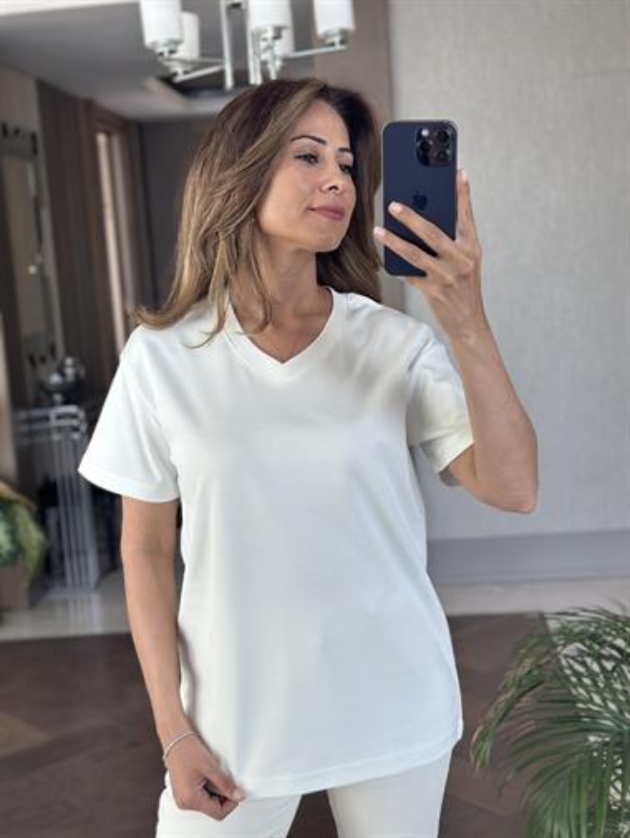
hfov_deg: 30.3
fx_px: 1164
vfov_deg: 39.6
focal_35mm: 48
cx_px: 315
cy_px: 419
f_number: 1.78
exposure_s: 1/200
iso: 160
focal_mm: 6.86
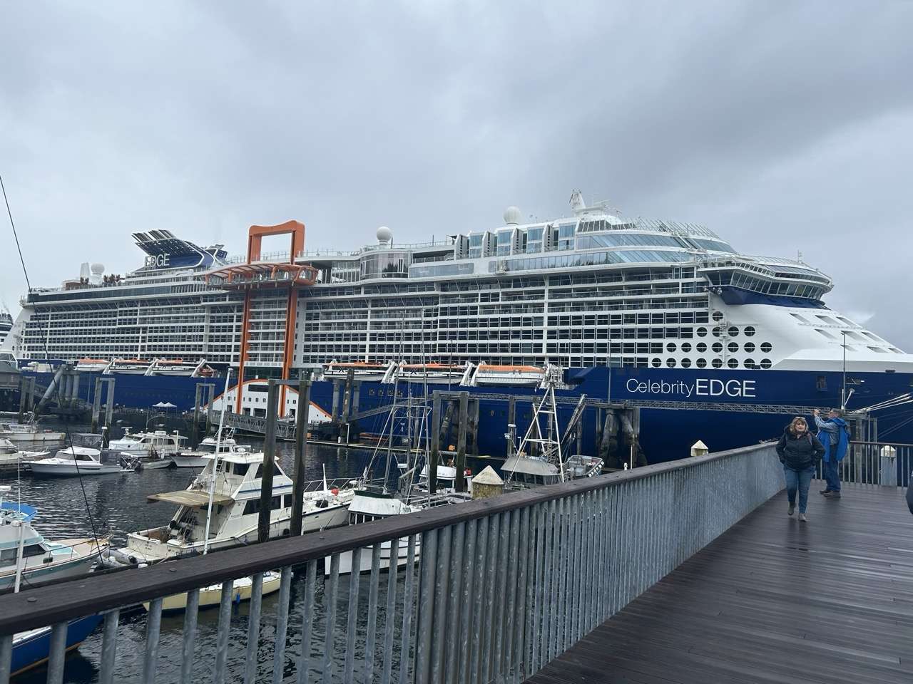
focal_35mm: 26
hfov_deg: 67.3
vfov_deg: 53.1
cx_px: 456
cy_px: 342
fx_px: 686
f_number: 1.5
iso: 50
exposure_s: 1/2045
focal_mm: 5.7
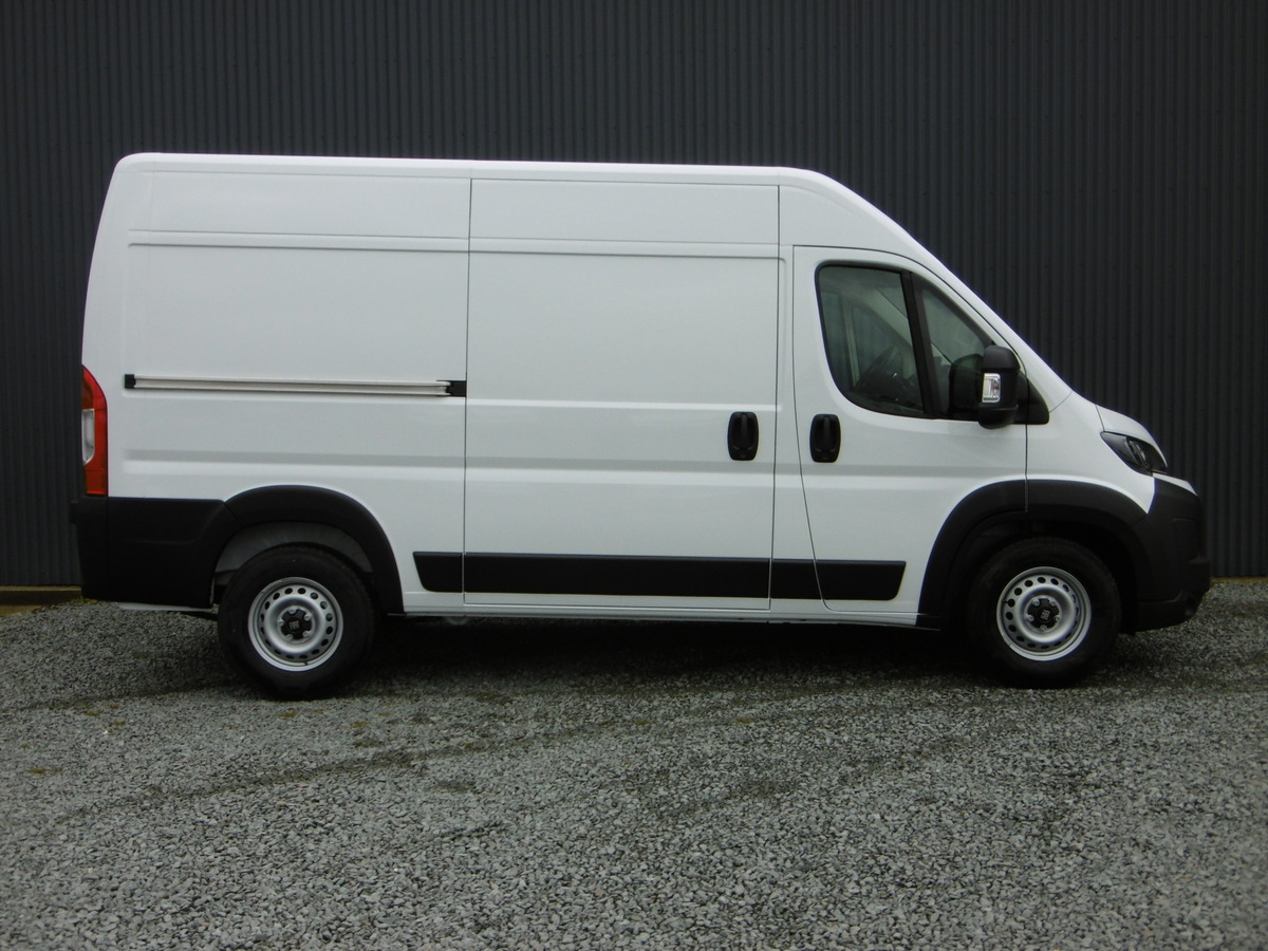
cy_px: 476
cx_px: 634
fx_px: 1392
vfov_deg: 37.7
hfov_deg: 49.0
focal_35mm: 38
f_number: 3.7
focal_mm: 6.8
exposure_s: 1/640
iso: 100
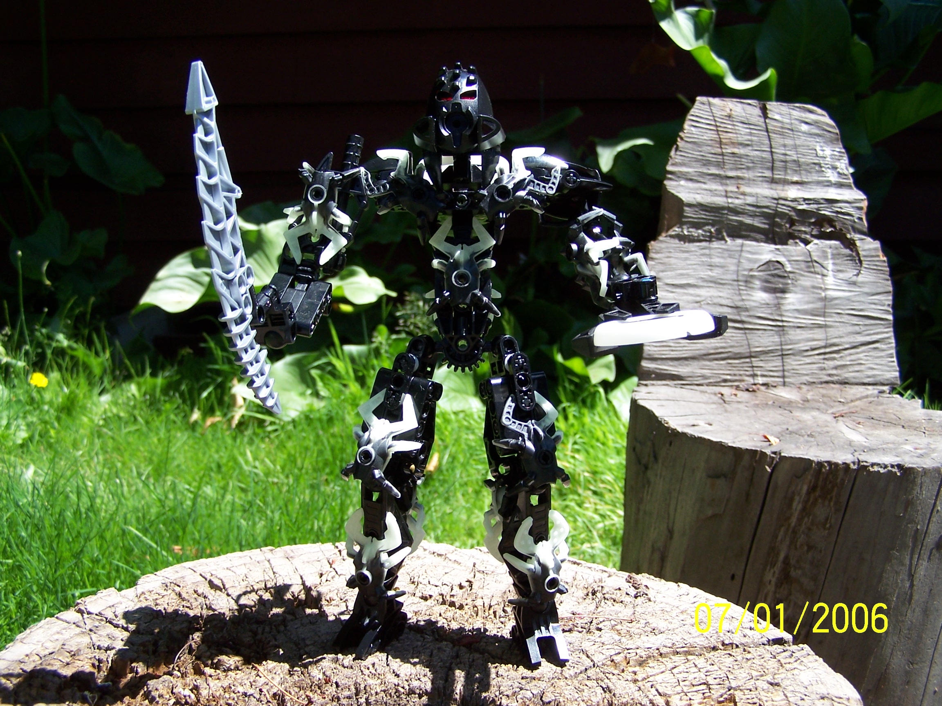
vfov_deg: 37.7
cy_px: 353
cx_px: 471
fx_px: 1034
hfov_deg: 49.0
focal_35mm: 38
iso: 80
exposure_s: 1/500
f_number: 2.8
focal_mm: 6.3
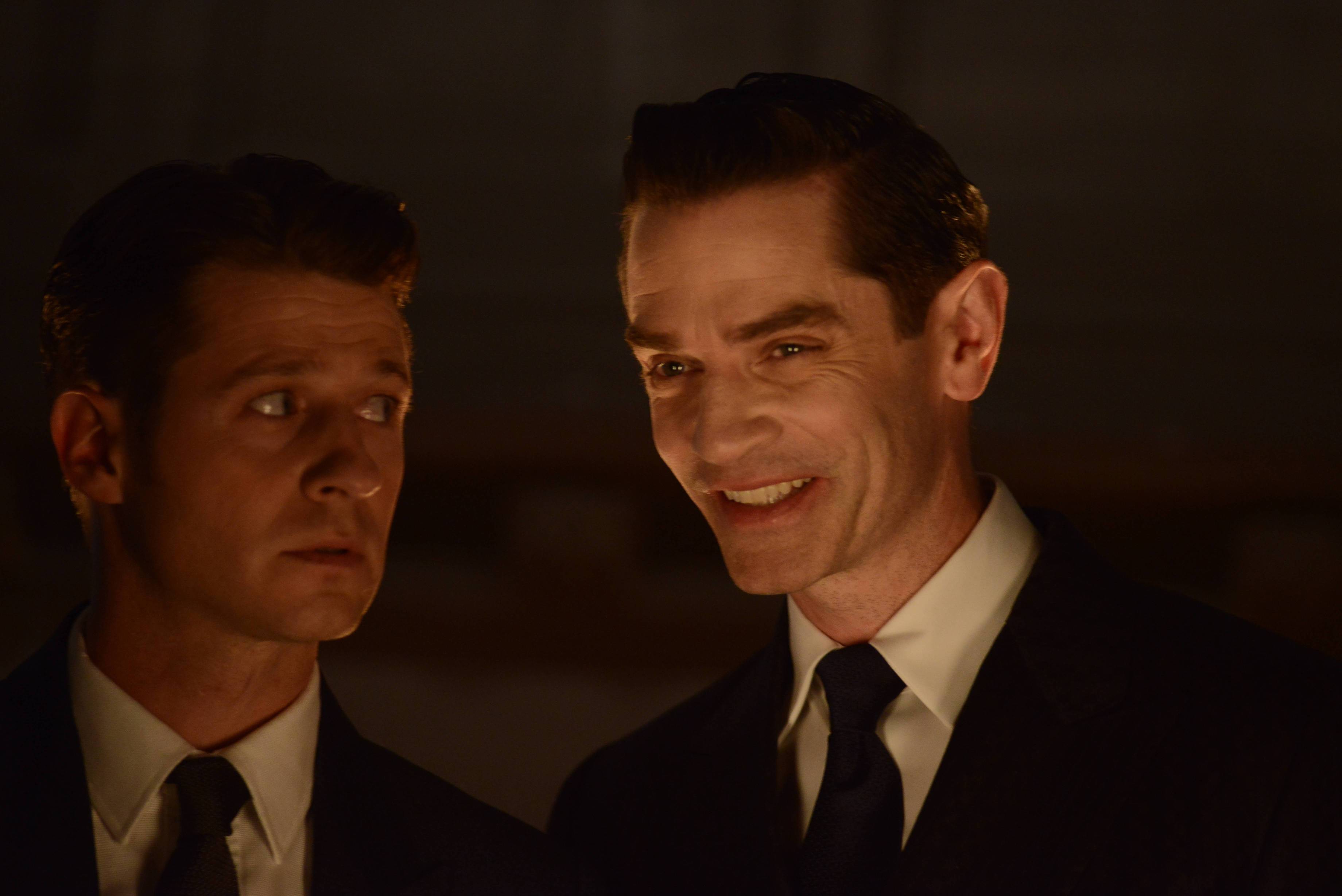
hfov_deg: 11.4
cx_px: 671
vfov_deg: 7.6
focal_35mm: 180
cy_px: 448
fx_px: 6712
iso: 2000
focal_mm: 180
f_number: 2.8
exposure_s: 1/160
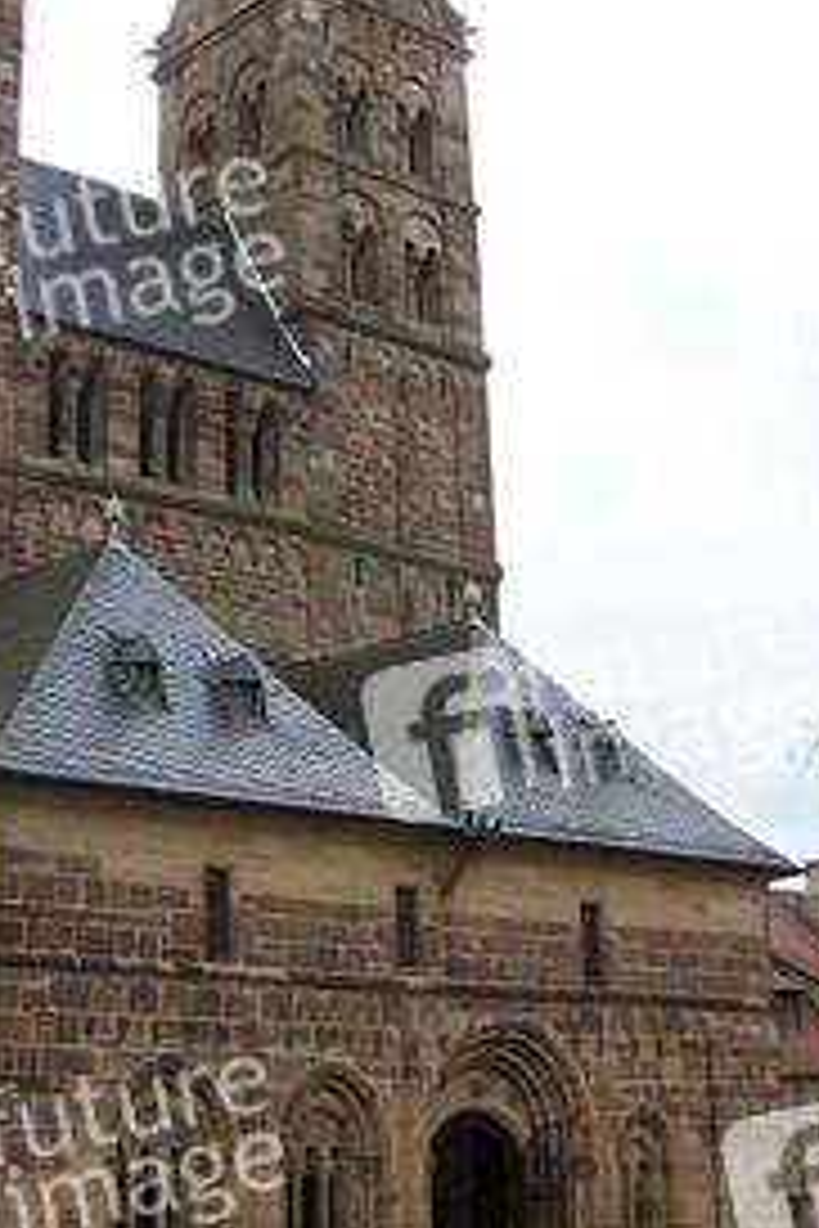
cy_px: 490
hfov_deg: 23.3
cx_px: 261
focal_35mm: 58
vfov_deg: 34.4
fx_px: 1979
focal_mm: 6.3
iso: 80
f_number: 2.8
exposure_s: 1/500
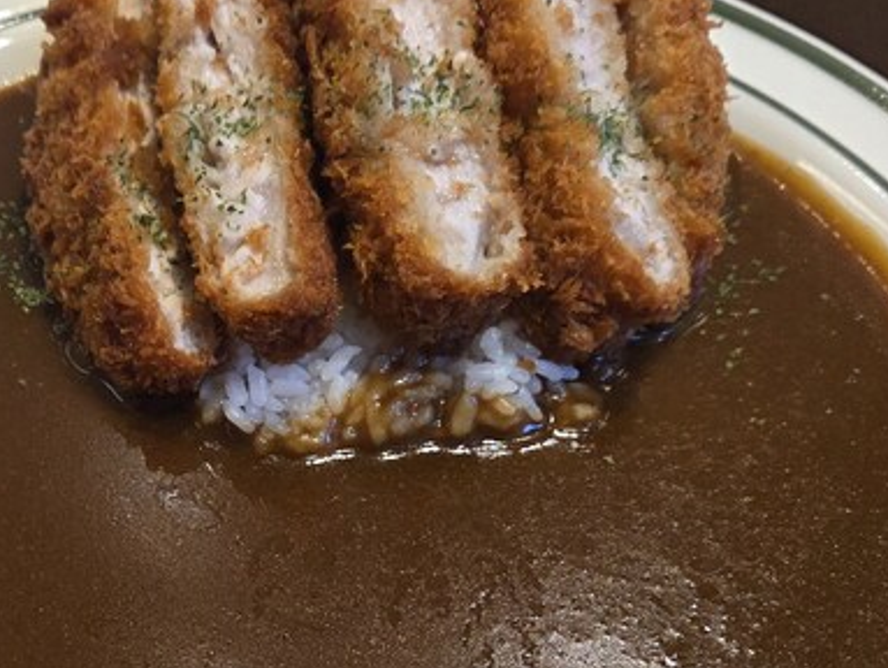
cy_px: 498
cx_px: 274
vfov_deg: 26.7
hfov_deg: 35.1
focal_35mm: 54
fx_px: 1387
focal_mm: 5.4
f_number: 1.8
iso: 250
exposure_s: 1/120
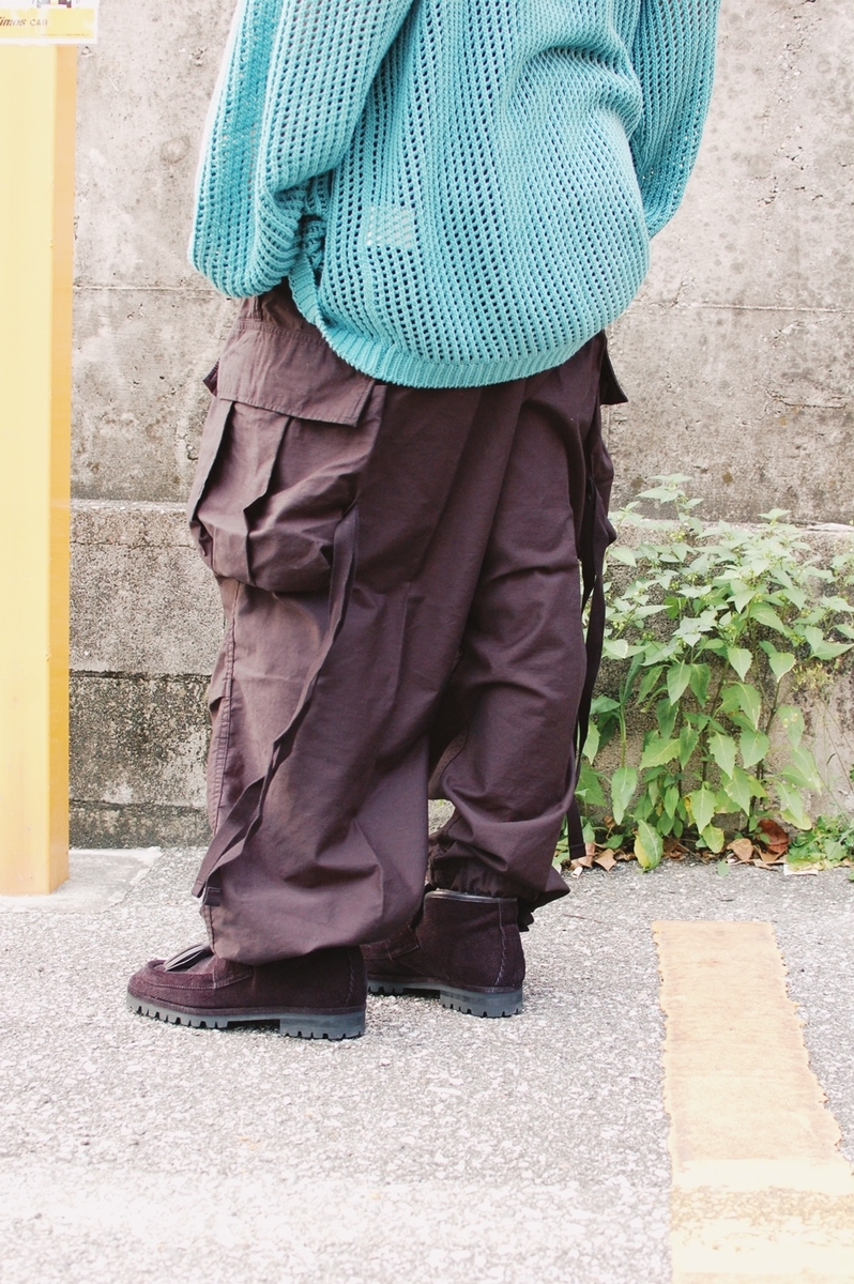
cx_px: 427
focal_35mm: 52
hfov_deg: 25.7
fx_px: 1871
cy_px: 642
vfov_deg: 37.9
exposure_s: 1/125
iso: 800
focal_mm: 35
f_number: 5.6
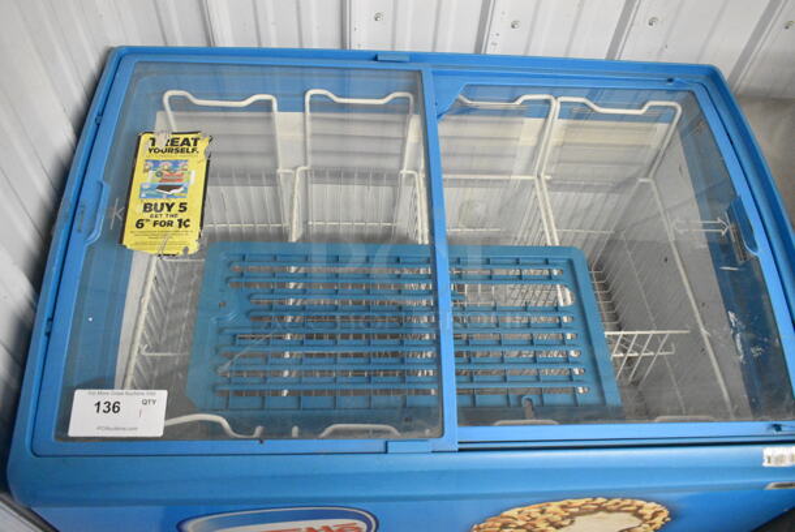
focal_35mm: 27
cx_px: 398
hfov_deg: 67.3
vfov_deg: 48.0
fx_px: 597
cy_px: 266
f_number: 5
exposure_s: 1/100
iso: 6400
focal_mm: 18
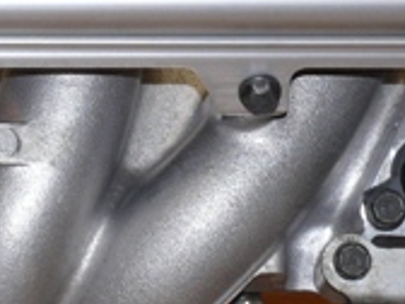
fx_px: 2785
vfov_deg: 6.2
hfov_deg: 8.2
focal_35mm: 238
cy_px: -80
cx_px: -125
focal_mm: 10.7
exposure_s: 1/30
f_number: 5
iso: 100
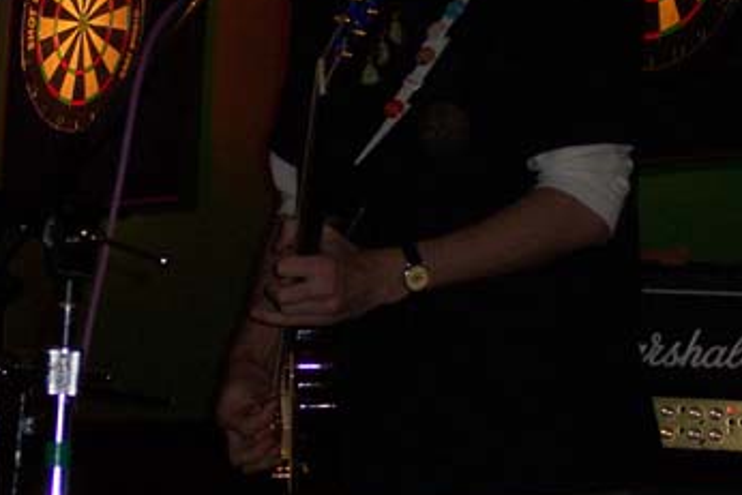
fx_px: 3670
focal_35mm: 178
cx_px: 414
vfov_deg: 7.7
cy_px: 319
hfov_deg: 11.5
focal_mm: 24
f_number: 4.8
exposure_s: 1/90
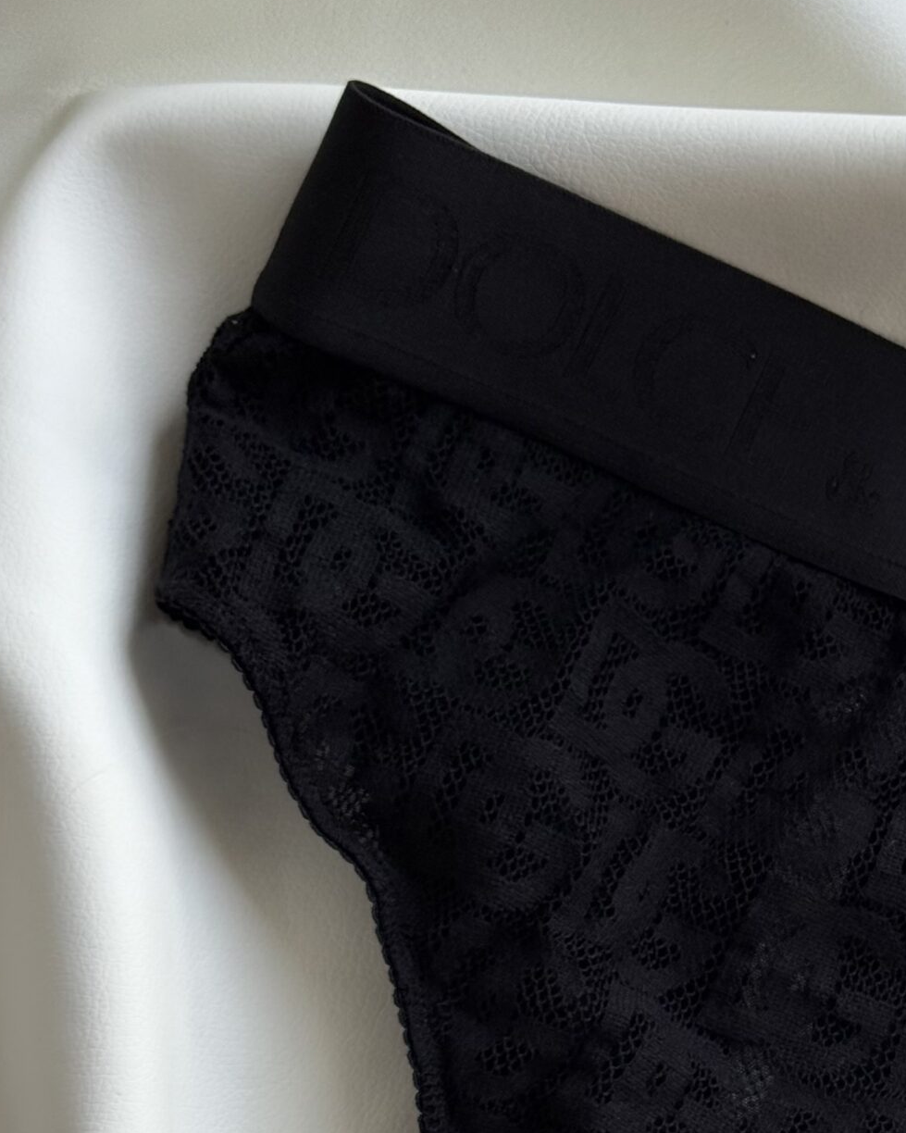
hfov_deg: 15.5
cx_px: 850
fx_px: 3285
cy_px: 934
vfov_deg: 19.3
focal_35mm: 98
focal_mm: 6.76
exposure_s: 1/60
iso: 160
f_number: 1.78
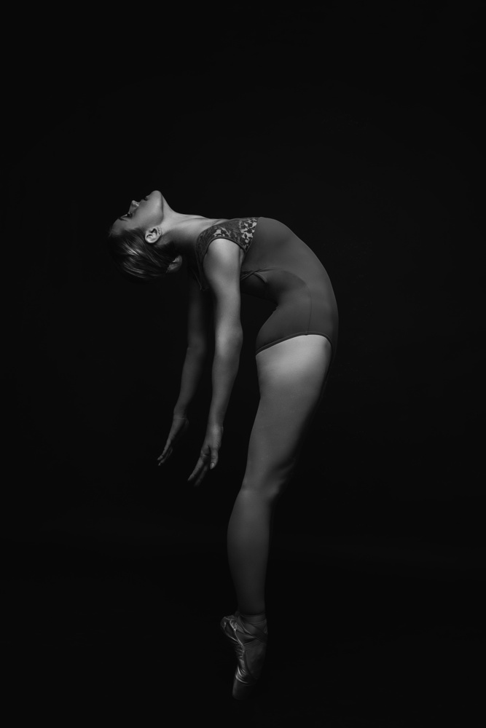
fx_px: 911
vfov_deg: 43.6
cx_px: 243
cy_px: 364
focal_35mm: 45
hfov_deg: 29.9
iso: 100
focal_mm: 45
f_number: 6.3
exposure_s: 1/160
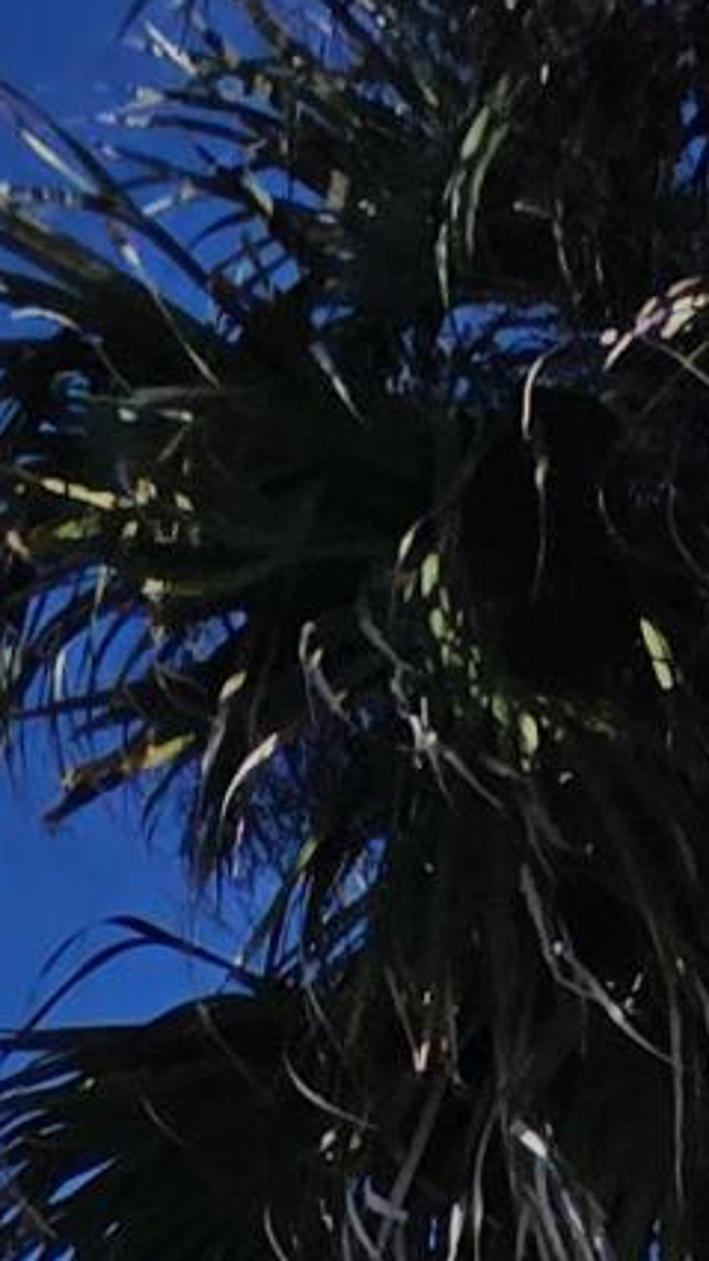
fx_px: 3343
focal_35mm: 100
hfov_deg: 11.7
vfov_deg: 13.2
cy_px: 3323
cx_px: -237
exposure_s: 1/3559
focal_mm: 2.2
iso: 50
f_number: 2.2
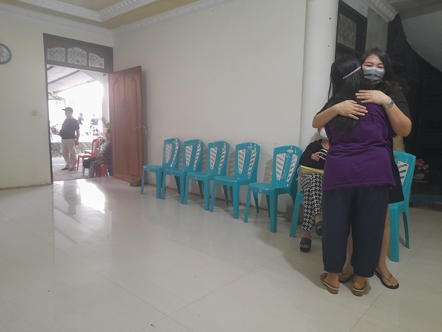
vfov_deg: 54.9
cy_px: 166
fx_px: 319
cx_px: 221
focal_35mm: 25
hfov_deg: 69.4
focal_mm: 4.6
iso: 250
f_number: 2
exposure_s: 1/33
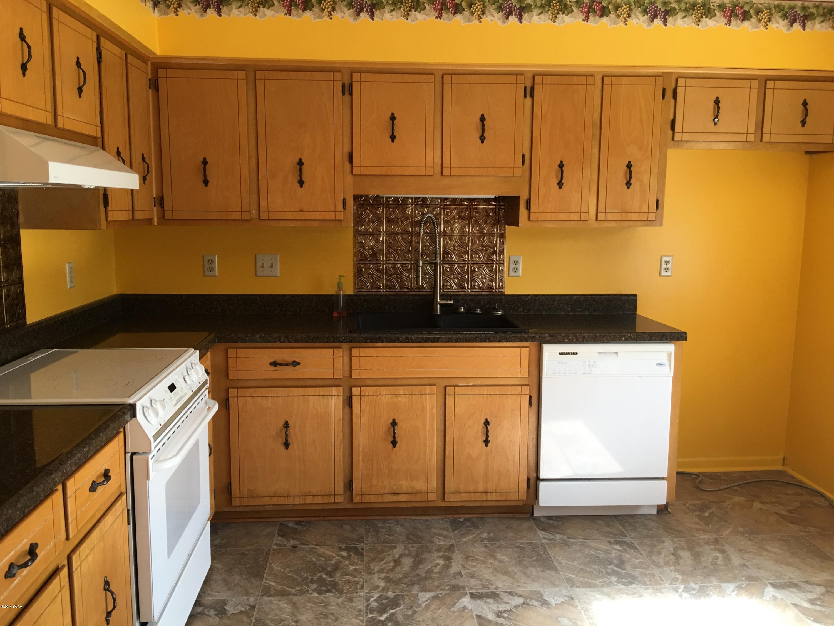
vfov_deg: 48.2
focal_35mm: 29
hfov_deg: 61.7
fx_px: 699
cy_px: 313
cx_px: 417
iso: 32
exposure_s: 1/30
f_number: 2.2
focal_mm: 4.15
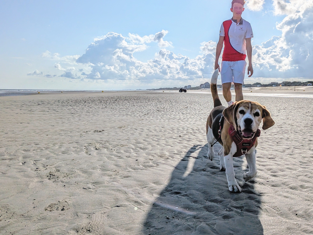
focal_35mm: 32
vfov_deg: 43.6
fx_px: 289
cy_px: 79
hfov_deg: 56.4
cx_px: 186
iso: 49
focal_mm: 4.53
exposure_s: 1/19231
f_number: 1.7
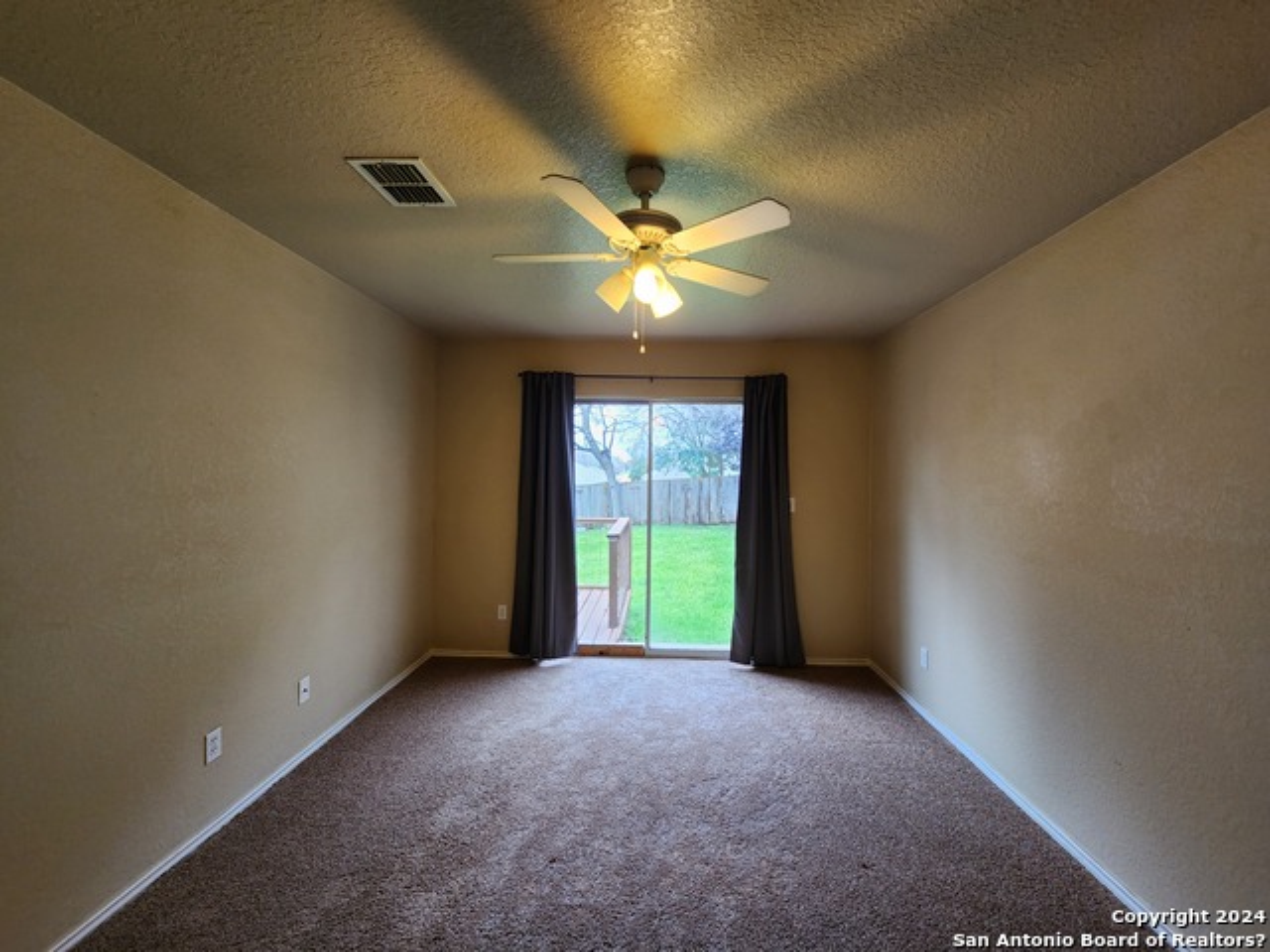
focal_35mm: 13
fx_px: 477
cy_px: 476
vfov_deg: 89.9
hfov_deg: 106.2
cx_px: 635
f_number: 2.2
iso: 125
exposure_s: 1/60
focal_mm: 2.2
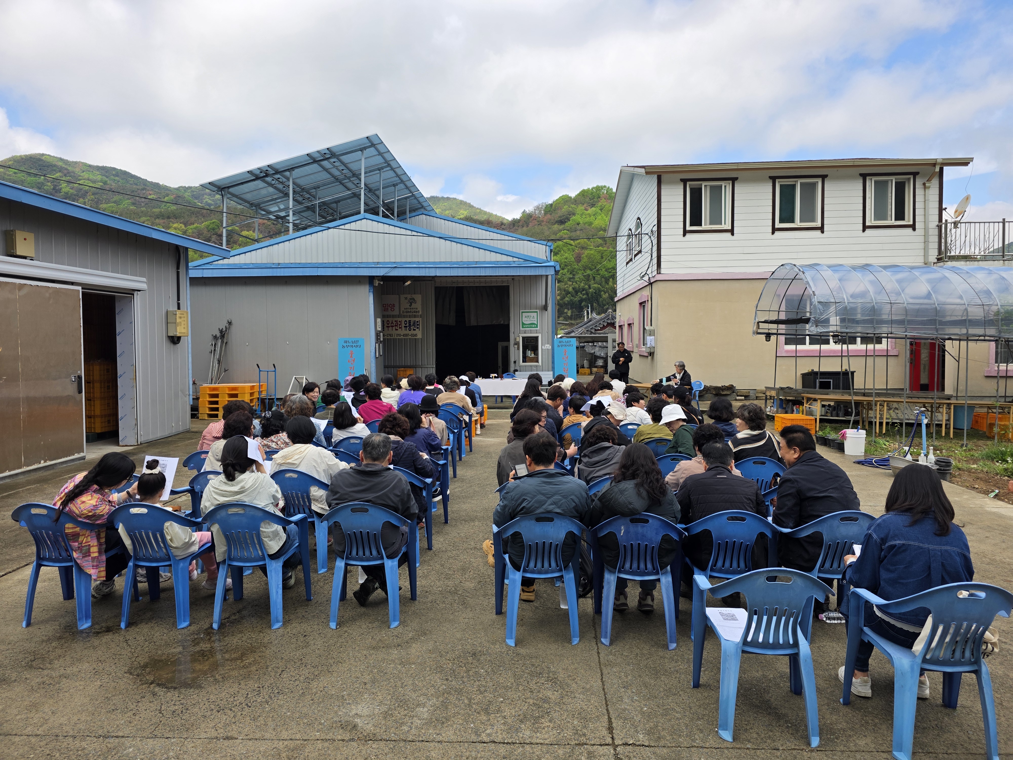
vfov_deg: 58.9
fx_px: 673
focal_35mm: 23
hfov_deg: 73.9
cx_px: 506
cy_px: 380
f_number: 1.7
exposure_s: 1/4057
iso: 80
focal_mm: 6.3
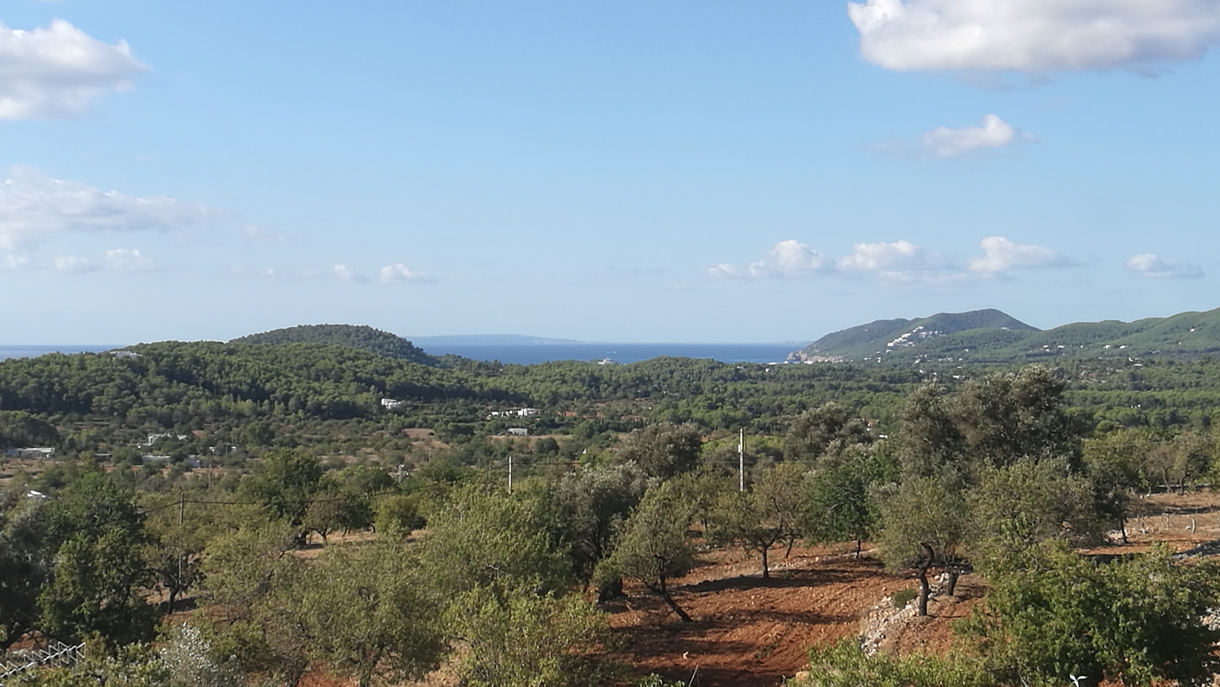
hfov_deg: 64.3
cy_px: 250
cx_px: 621
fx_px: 971
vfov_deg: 38.6
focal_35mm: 30
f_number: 2.2
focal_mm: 4.5
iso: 50
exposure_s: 1/858
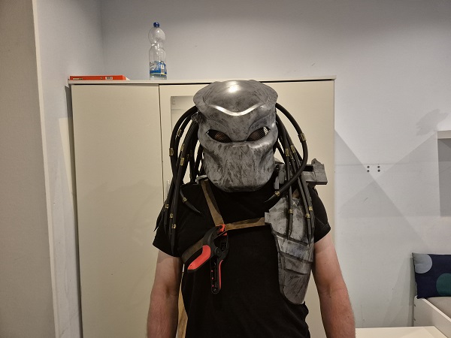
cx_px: 226
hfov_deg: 73.9
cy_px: 169
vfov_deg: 58.9
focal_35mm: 23
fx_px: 300
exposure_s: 1/100
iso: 1250
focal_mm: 5.4
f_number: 1.8
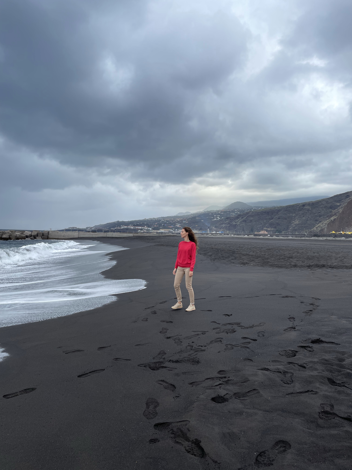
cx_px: 176
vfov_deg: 67.3
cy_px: 235
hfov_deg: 53.1
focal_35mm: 26
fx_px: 353
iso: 32
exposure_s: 1/972
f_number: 1.6
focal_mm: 4.2
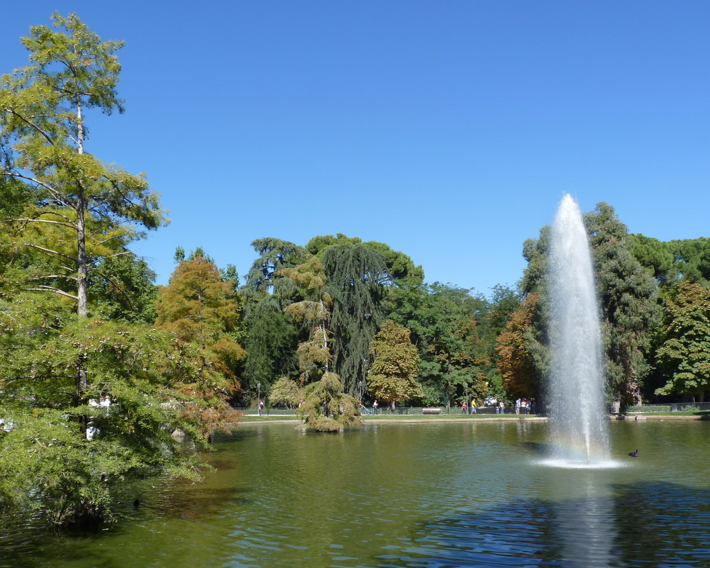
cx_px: 349
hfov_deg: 60.4
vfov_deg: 50.0
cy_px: 290
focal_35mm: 29
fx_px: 610
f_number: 5
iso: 80
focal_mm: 4.8
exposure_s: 1/250
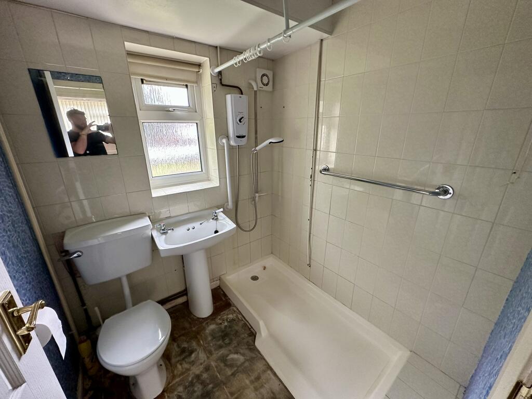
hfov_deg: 102.1
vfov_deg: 85.7
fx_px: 215
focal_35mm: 14
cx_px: 266
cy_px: 200
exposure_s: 1/99
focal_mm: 2.22
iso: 250
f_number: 2.2
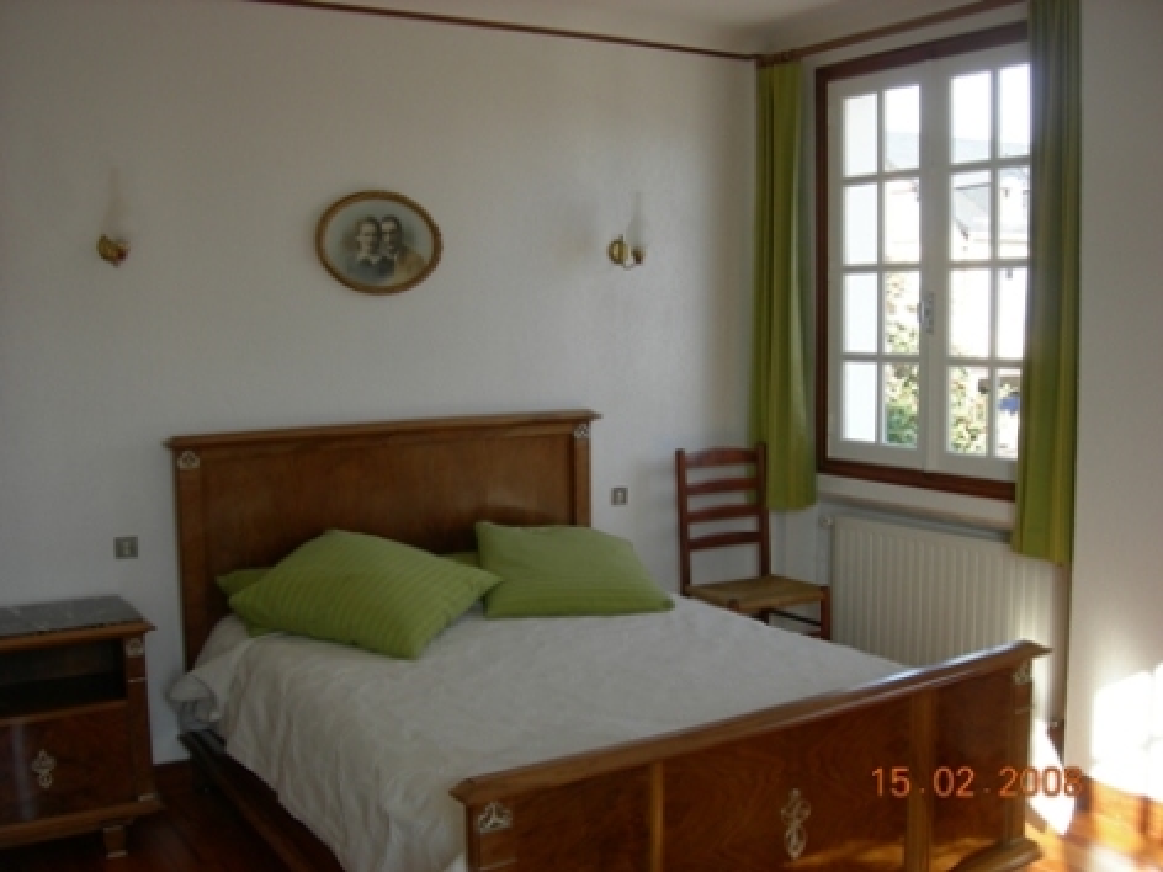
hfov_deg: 51.4
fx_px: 1209
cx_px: 582
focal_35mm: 36
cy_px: 436
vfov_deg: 39.7
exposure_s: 1/55.7
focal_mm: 7.5
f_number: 3.8
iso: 64
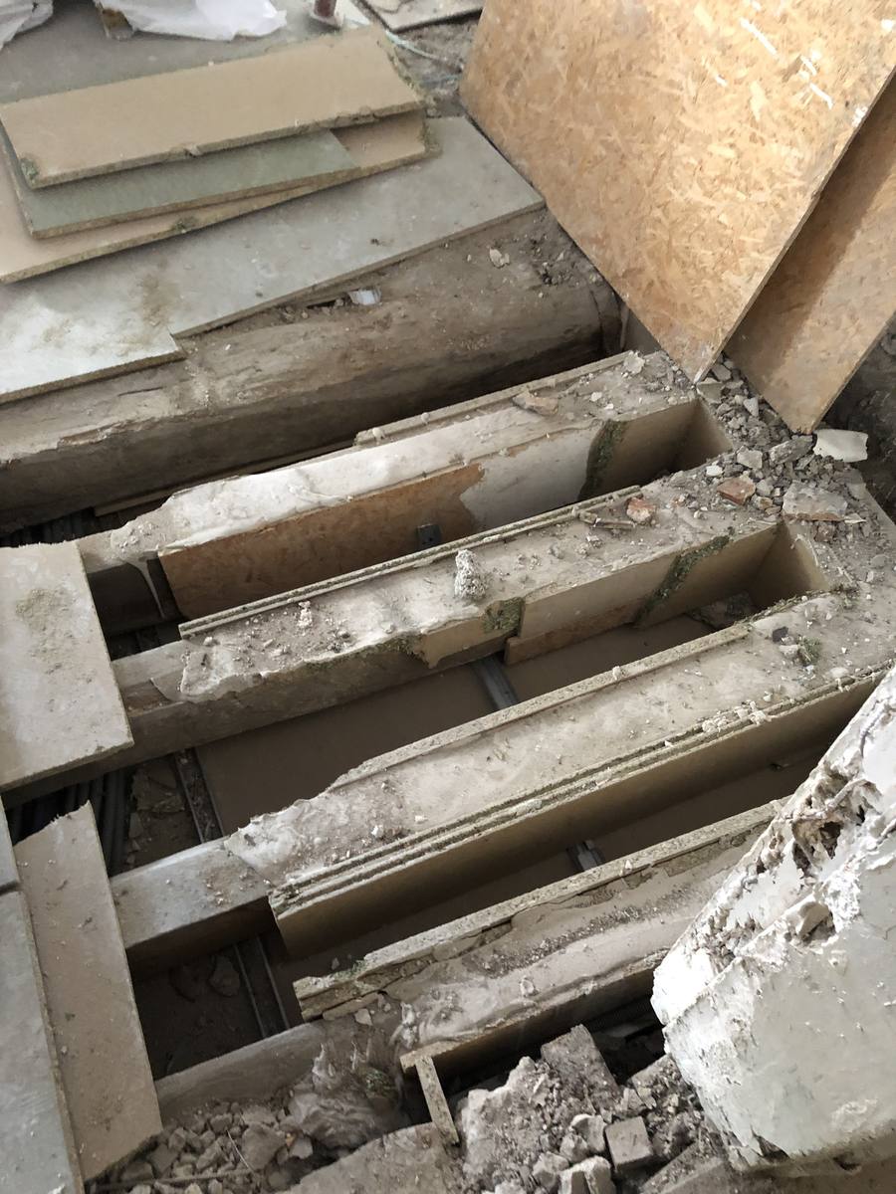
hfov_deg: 49.7
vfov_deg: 63.4
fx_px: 966
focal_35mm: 28
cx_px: 448
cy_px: 597
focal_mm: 3.99
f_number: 1.8
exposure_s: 1/5
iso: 100
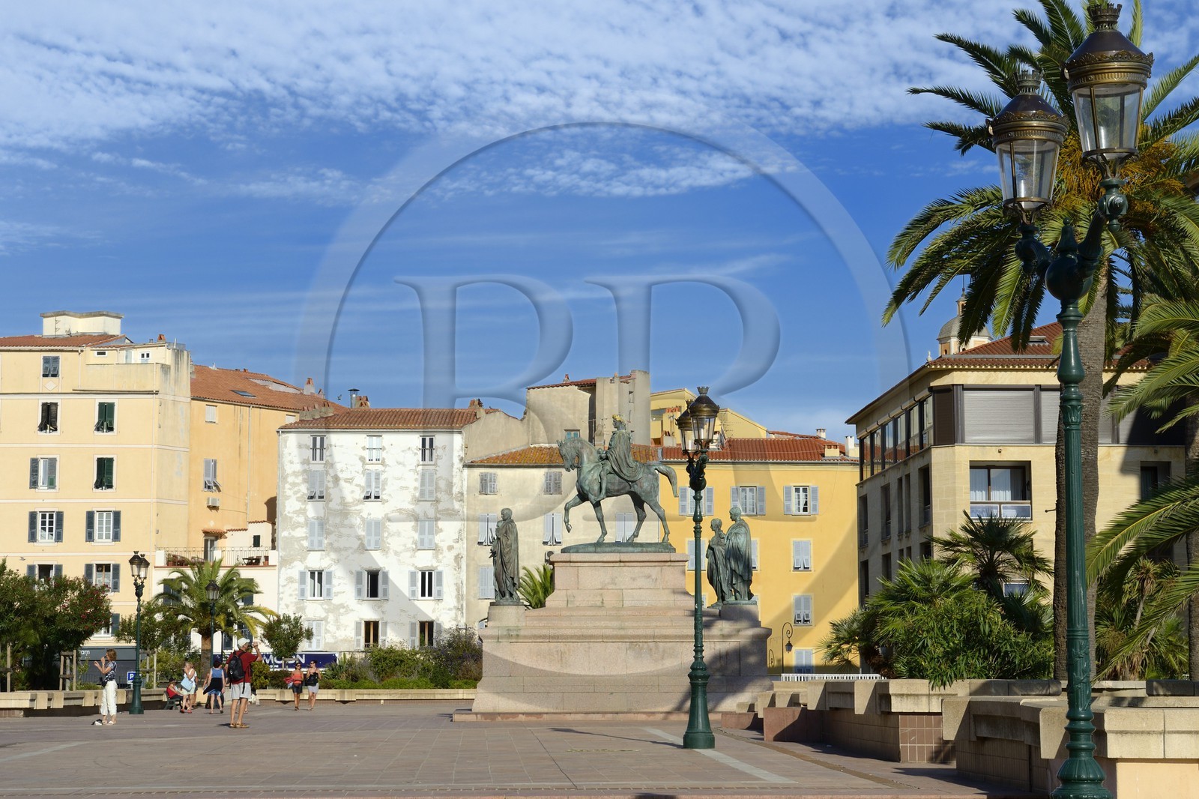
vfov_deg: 19.4
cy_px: 400
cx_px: 600
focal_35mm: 70
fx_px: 2331
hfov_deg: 28.8
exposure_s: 1/200
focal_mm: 70
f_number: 18
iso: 200
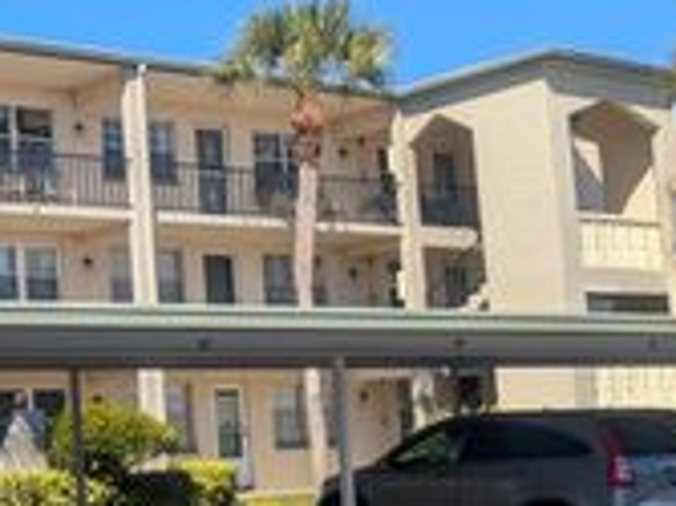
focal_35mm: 72
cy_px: 243
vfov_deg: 20.4
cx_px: -65
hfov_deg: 25.2
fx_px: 1405
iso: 21
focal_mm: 6.9
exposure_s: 1/1073
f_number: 1.68
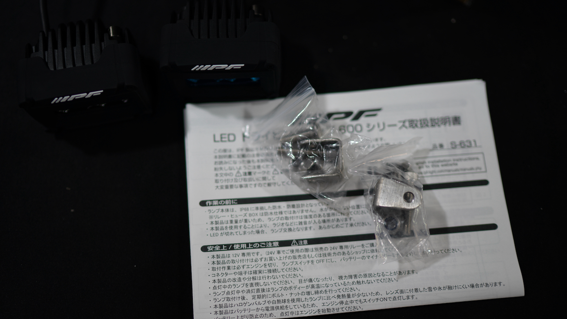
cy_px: 153
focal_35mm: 37
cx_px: 283
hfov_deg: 54.0
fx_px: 556
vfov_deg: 32.0
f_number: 1.4
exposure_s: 1/200
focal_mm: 35
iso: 100
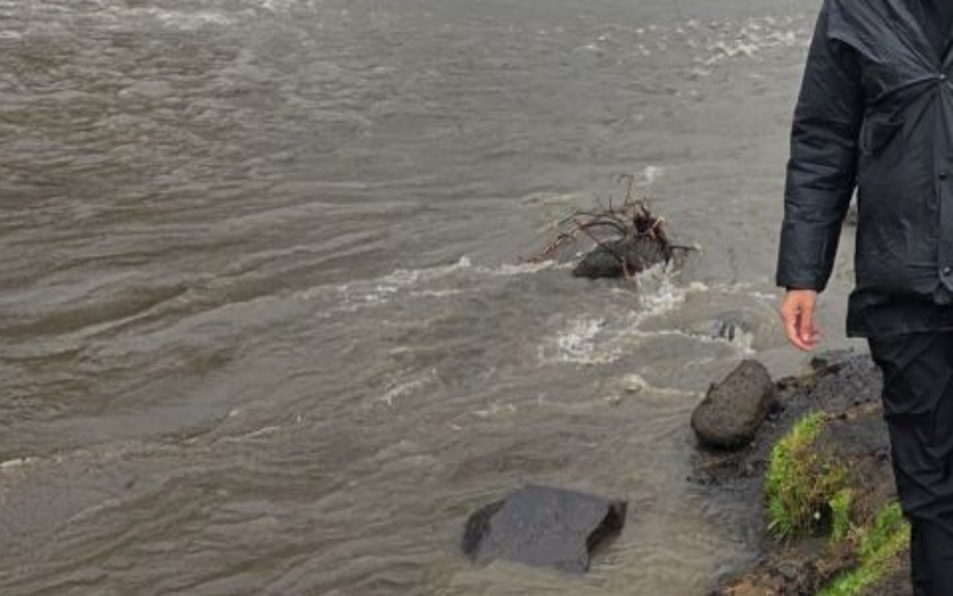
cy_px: -111
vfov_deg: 22.9
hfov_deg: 37.6
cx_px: 750
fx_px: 1351
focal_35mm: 52
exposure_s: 1/359
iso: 50
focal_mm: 6.3
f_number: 1.7
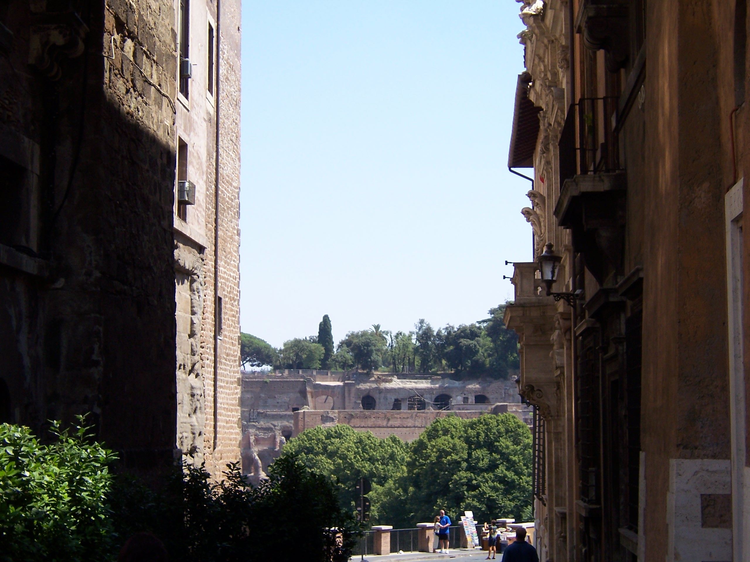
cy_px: 281
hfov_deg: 29.4
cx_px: 375
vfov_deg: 22.3
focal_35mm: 66
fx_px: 1430
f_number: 4
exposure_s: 1/500
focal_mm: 11
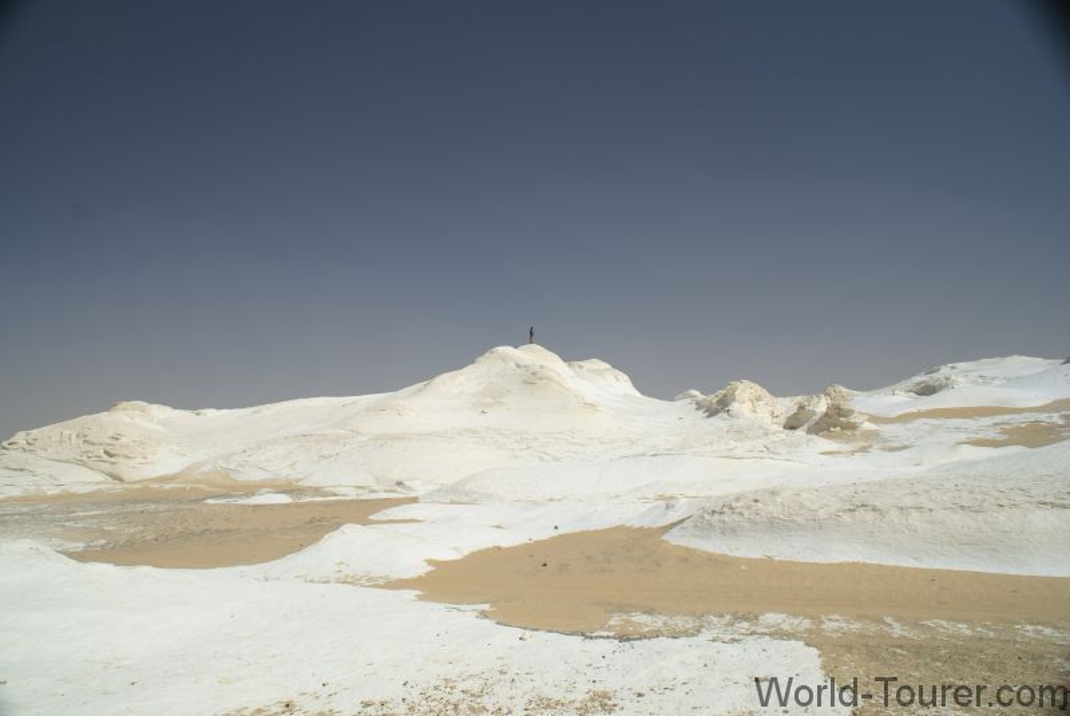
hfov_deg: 67.3
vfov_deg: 48.0
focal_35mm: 27
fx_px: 803
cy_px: 358
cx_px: 535
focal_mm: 18
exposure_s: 1/200
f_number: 10
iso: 100
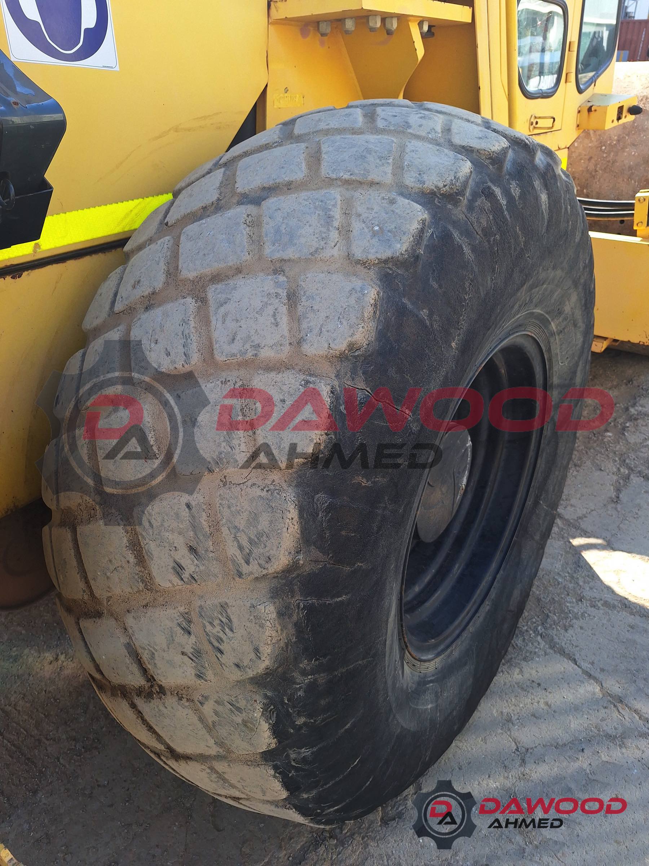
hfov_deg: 58.9
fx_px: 575
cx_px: 324
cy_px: 433
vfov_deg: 73.9
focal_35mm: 23
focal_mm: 5.54
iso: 40
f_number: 1.8
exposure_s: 1/488
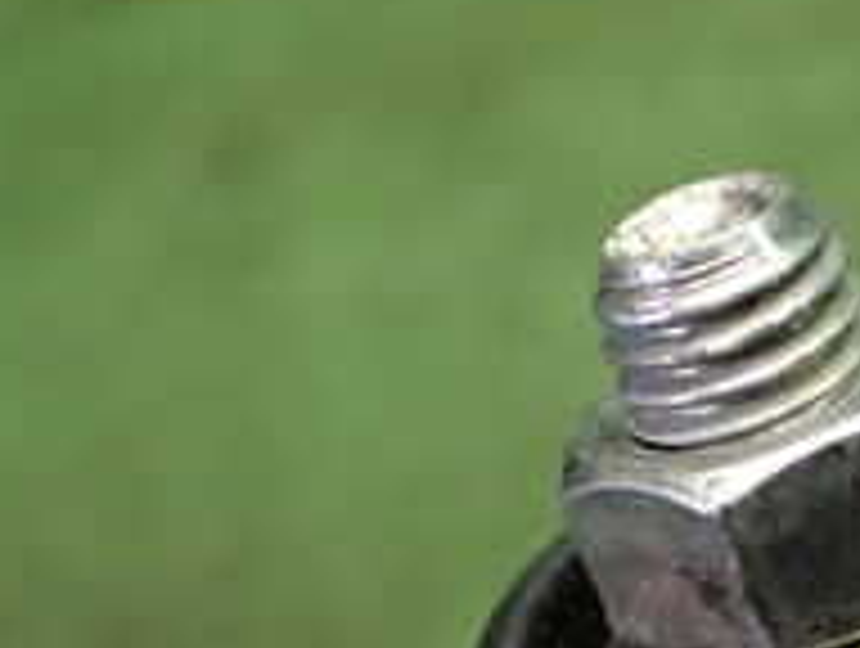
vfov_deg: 15.4
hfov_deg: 20.2
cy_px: 693
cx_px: 869
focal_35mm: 94
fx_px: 2340
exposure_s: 1/125
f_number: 2.3
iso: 640
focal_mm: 5.4
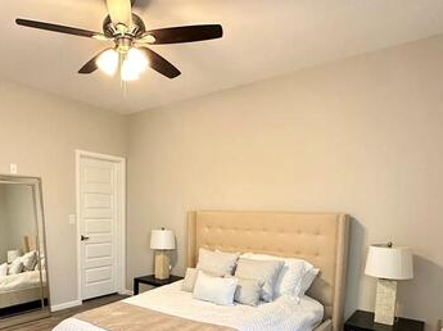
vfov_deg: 50.9
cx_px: 181
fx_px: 332
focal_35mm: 26
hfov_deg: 66.8
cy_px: 245
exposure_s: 1/60
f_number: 2.2
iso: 320
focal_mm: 2.22
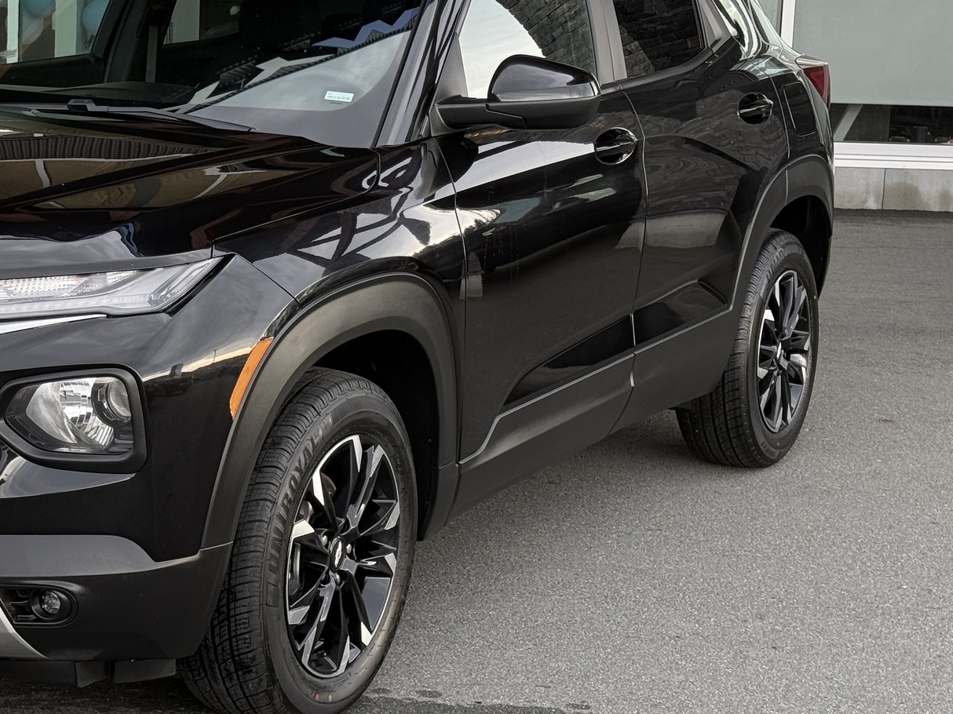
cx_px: 156
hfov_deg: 23.7
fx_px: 2230
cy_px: 242
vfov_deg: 18.2
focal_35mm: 81
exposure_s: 1/141
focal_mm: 6.76
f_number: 1.78
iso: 50
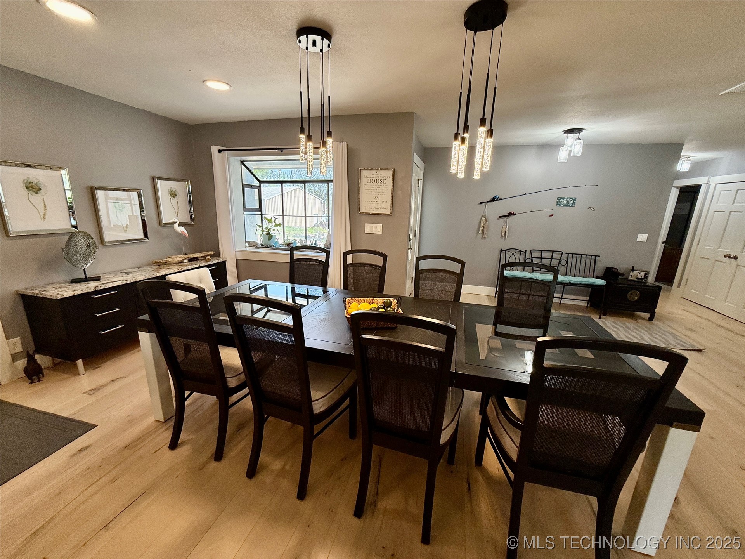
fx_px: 301
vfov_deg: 85.7
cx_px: 372
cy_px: 280
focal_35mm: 14
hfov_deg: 102.1
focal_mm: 2.22
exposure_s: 1/123
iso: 50
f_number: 2.2
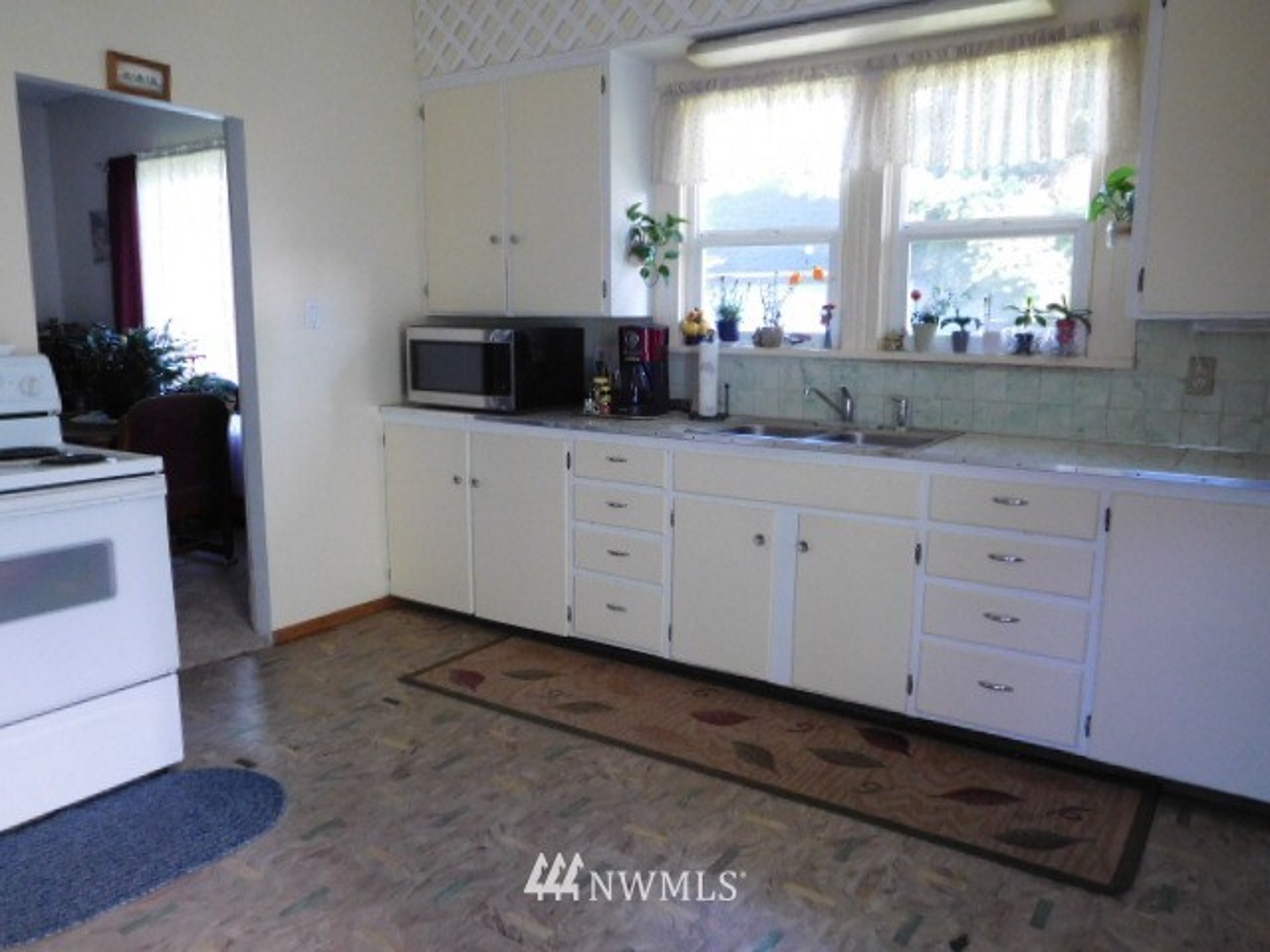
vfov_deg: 54.9
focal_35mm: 25
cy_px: 476
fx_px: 917
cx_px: 635
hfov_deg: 69.4
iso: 320
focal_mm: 4.5
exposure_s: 1/30
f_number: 3.4
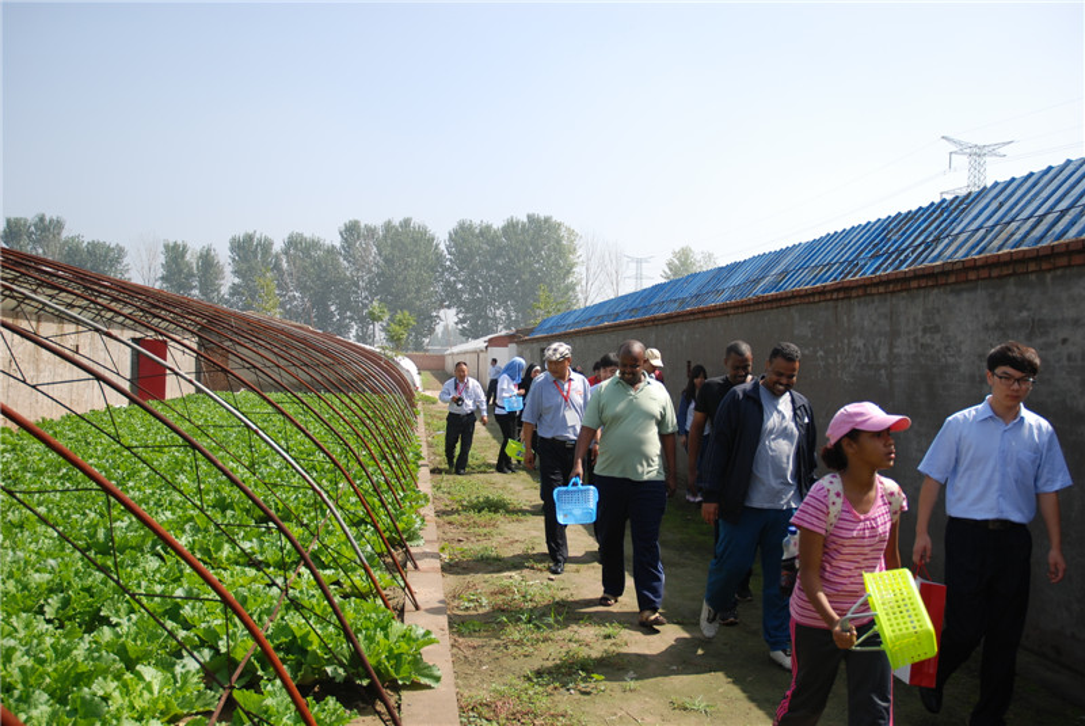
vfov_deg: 40.0
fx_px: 995
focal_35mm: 33
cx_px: 542
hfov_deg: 57.2
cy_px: 363
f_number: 3.8
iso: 125
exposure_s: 1/640
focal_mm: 22
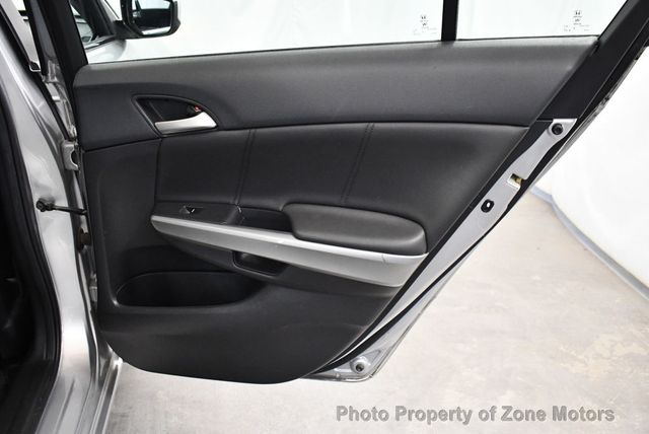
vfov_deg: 36.9
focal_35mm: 36
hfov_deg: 53.1
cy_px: 217
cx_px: 324
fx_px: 650
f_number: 3.5
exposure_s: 1/125
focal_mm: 18
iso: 3200
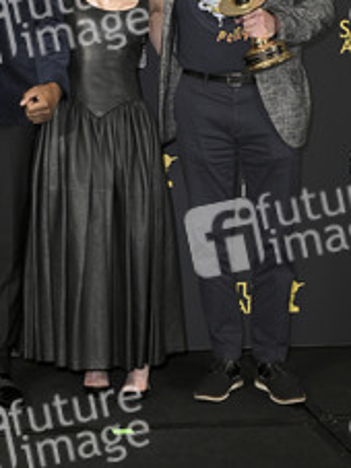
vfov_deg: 27.1
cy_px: 126
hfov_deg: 20.6
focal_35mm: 71
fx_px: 961
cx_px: 103
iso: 2000
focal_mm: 42
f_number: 5.6
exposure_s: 1/320
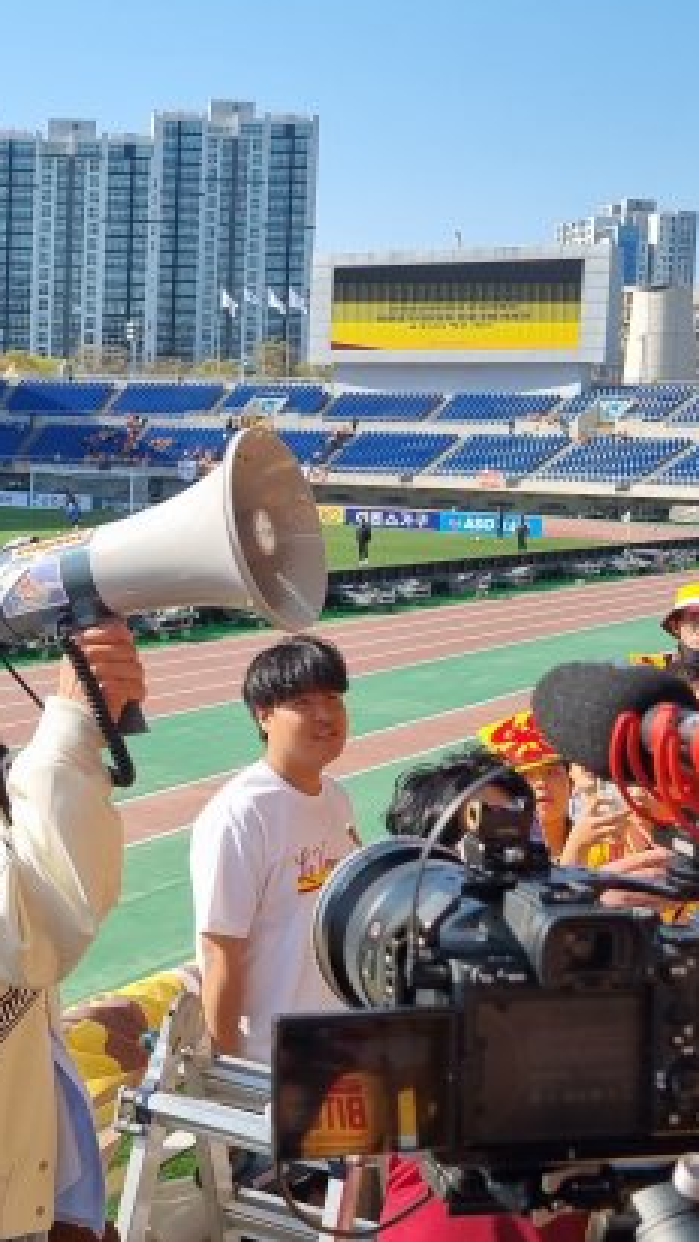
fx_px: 1811
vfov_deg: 37.8
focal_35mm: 55
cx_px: 30
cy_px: 543
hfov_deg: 21.2
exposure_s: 1/1928
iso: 50
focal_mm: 5.4
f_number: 1.8
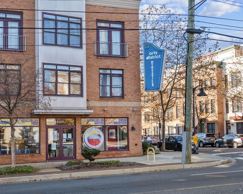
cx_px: 98
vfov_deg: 32.8
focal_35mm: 46
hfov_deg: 40.2
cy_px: 95
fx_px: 331
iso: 100
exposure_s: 1/160
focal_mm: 27
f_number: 8
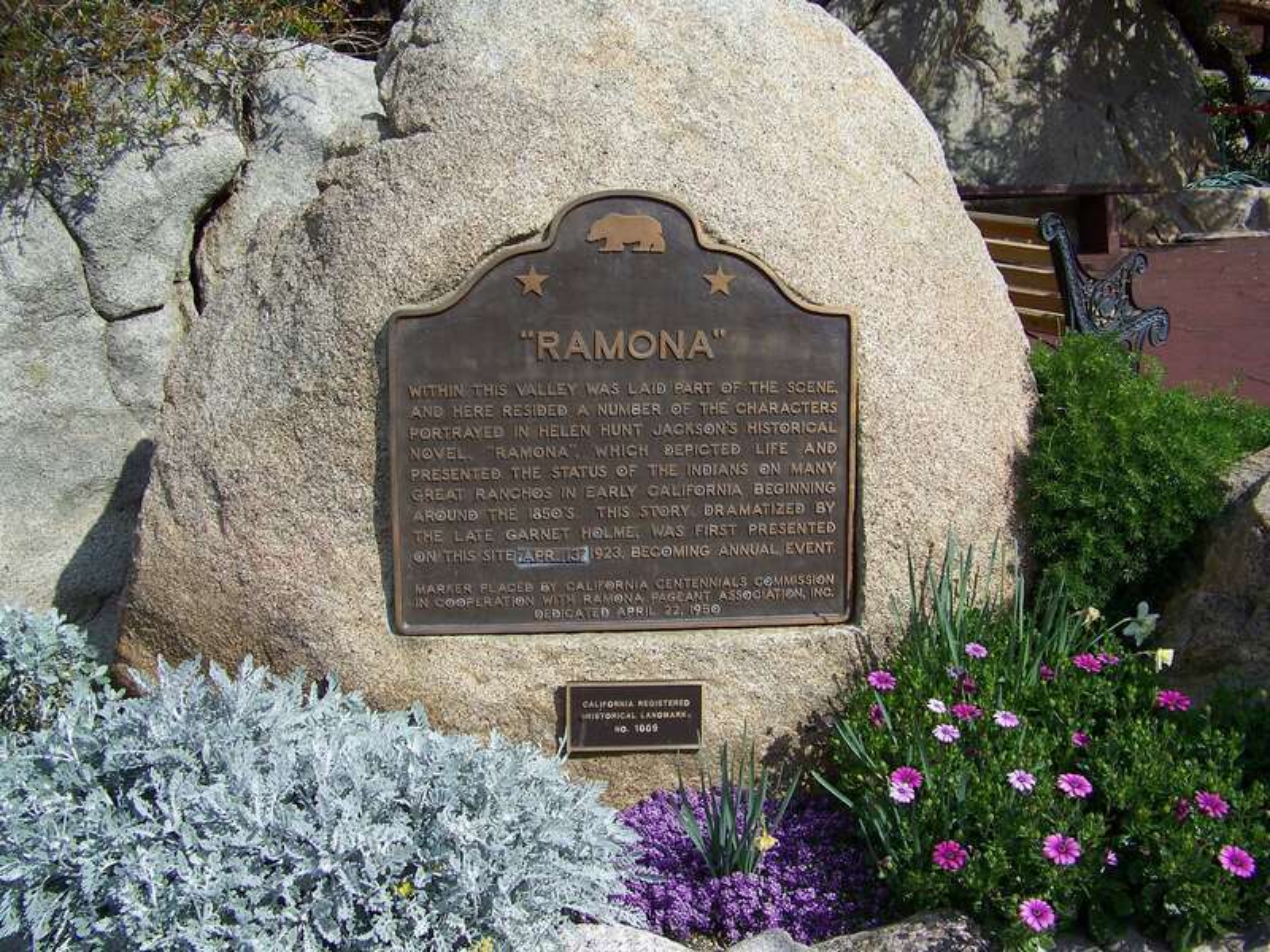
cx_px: 635
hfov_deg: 51.4
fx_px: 1321
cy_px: 476
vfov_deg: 39.7
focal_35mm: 36
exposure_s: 1/640
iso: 64
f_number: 4
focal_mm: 5.85
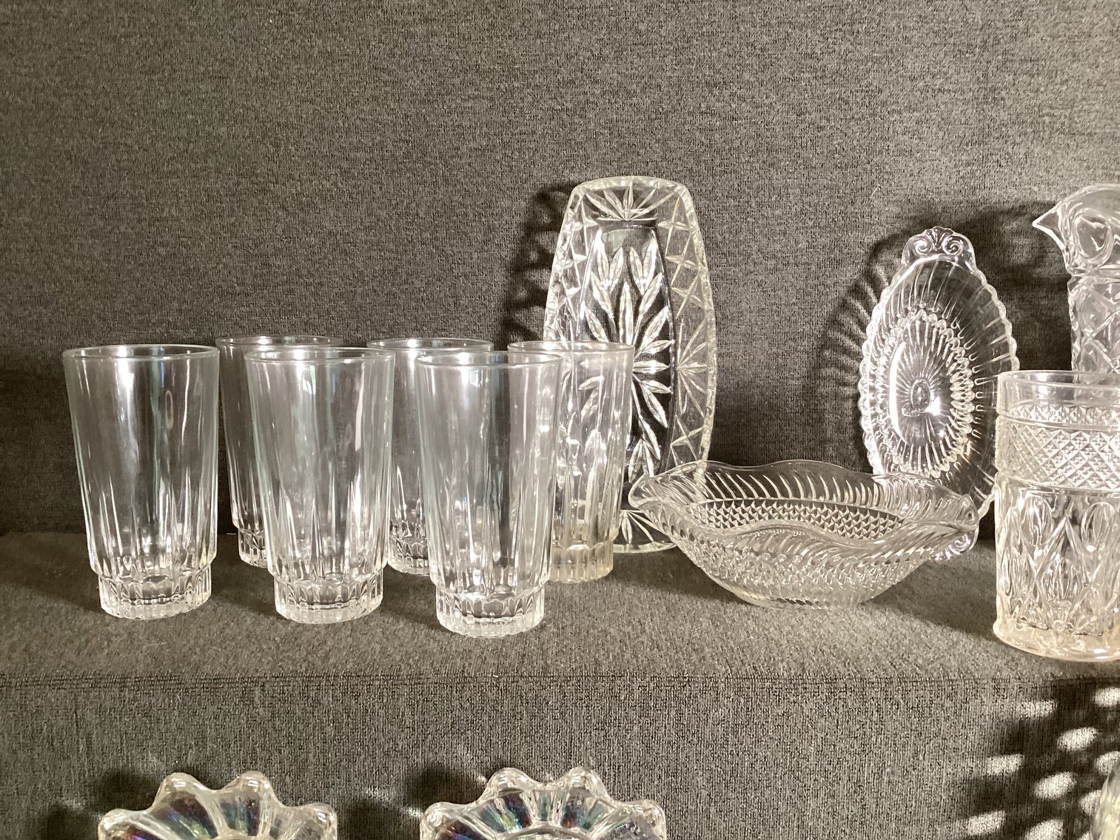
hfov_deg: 58.3
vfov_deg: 45.4
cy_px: 420
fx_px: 1003
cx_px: 560
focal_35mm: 31
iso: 200
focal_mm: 3.3
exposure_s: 1/60
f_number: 2.4
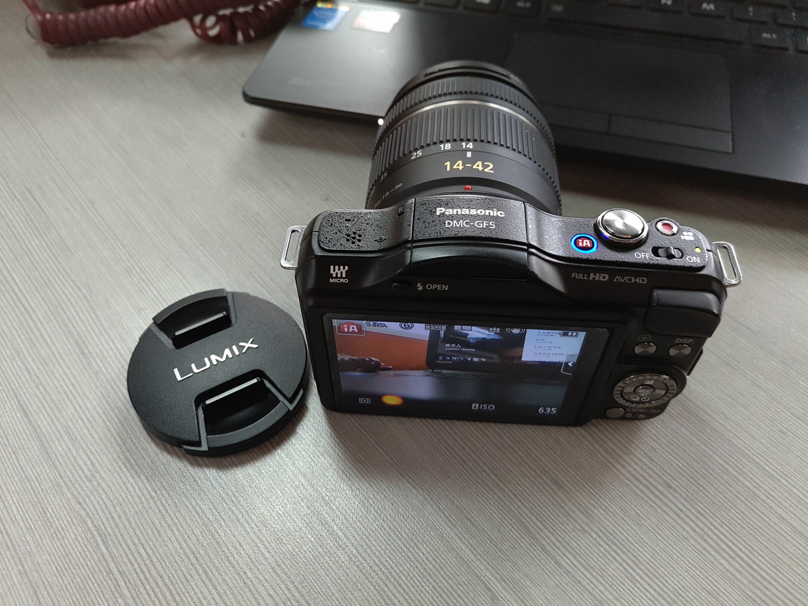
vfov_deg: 45.4
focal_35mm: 31
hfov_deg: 58.4
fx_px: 724
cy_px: 303
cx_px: 404
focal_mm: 4.73
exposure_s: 1/33
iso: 200
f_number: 2.2
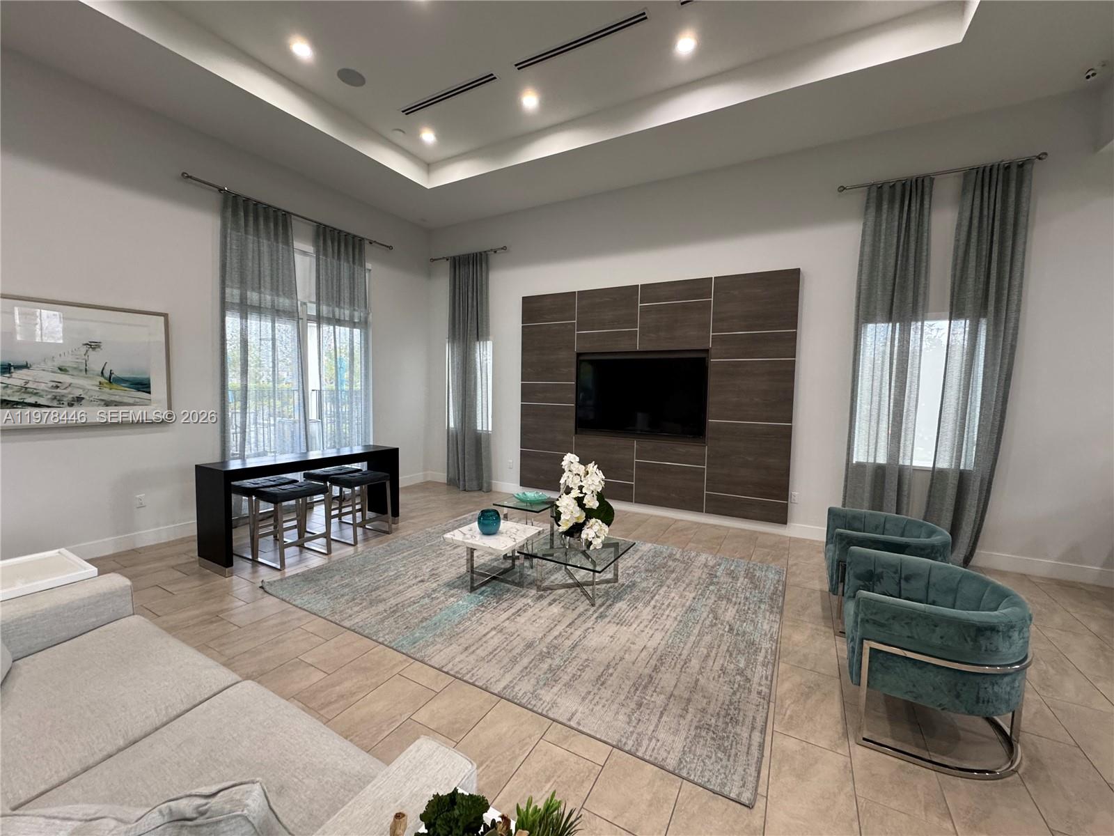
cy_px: 418
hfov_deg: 102.1
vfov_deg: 85.7
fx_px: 451
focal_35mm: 14
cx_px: 557
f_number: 2.2
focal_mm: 2.22
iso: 320
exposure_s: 1/120
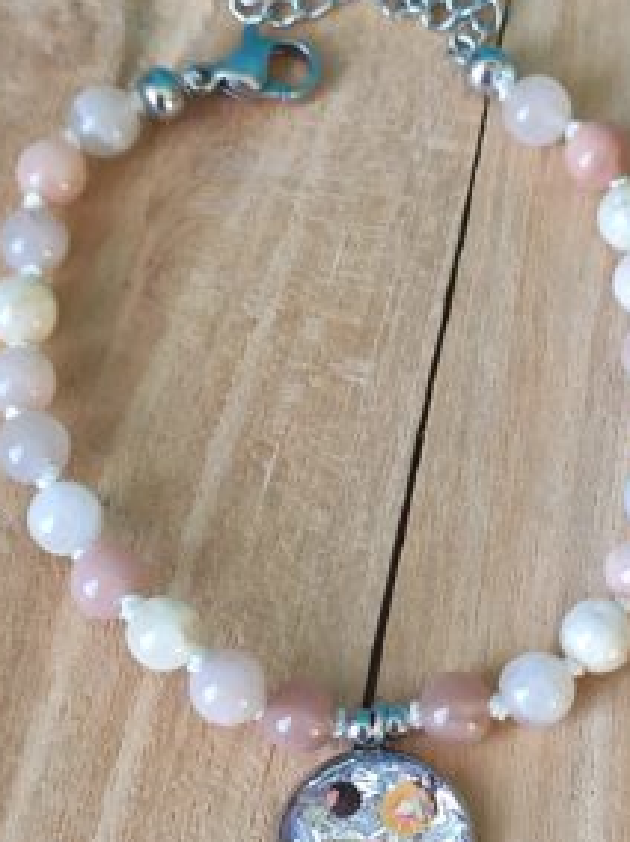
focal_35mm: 49
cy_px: 442
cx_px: 410
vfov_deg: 38.9
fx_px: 1190
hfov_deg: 29.5
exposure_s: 1/50
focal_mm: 4.77
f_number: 1.75
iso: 136
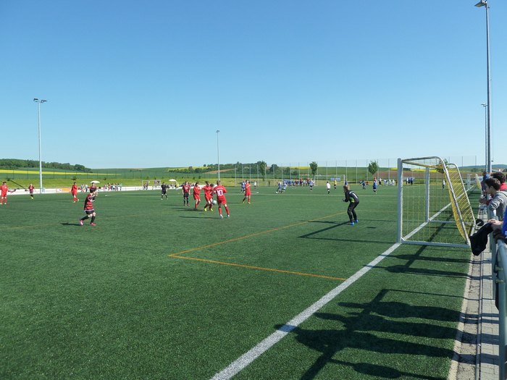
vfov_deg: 54.9
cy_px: 190
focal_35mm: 25
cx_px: 254
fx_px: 366
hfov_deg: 69.4
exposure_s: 1/640
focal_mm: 4.1
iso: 125
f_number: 3.3
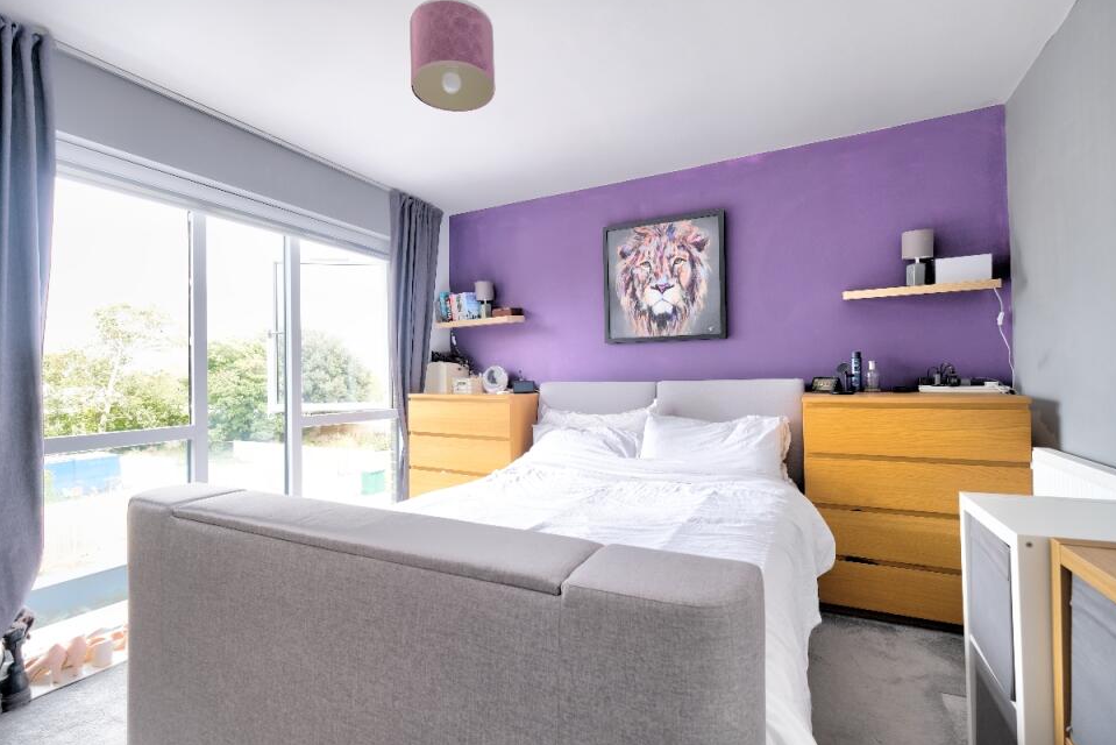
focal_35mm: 16
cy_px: 381
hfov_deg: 96.7
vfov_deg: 73.8
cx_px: 552
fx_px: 496
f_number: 4
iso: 200
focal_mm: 10
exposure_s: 1/15
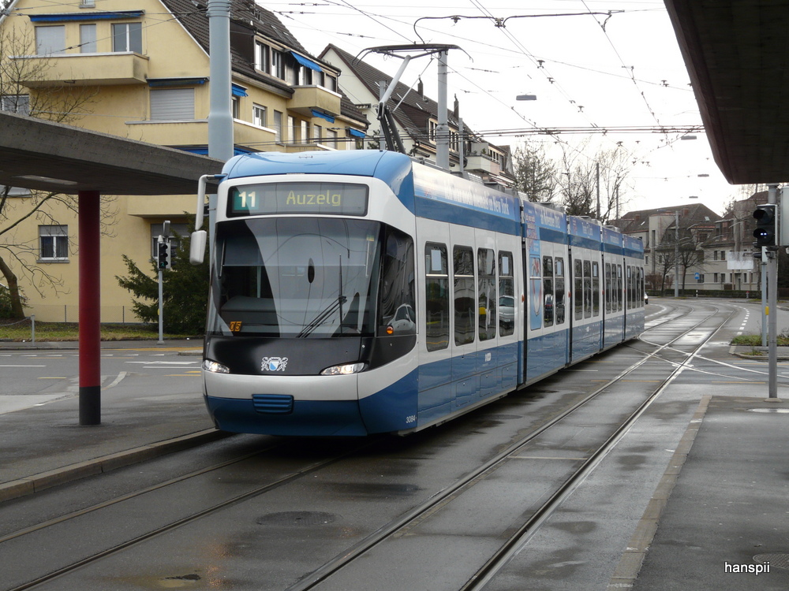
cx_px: 394
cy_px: 296
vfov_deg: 22.9
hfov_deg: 30.3
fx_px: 1459
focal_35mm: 64
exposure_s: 1/125
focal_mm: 10.5
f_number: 4
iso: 100
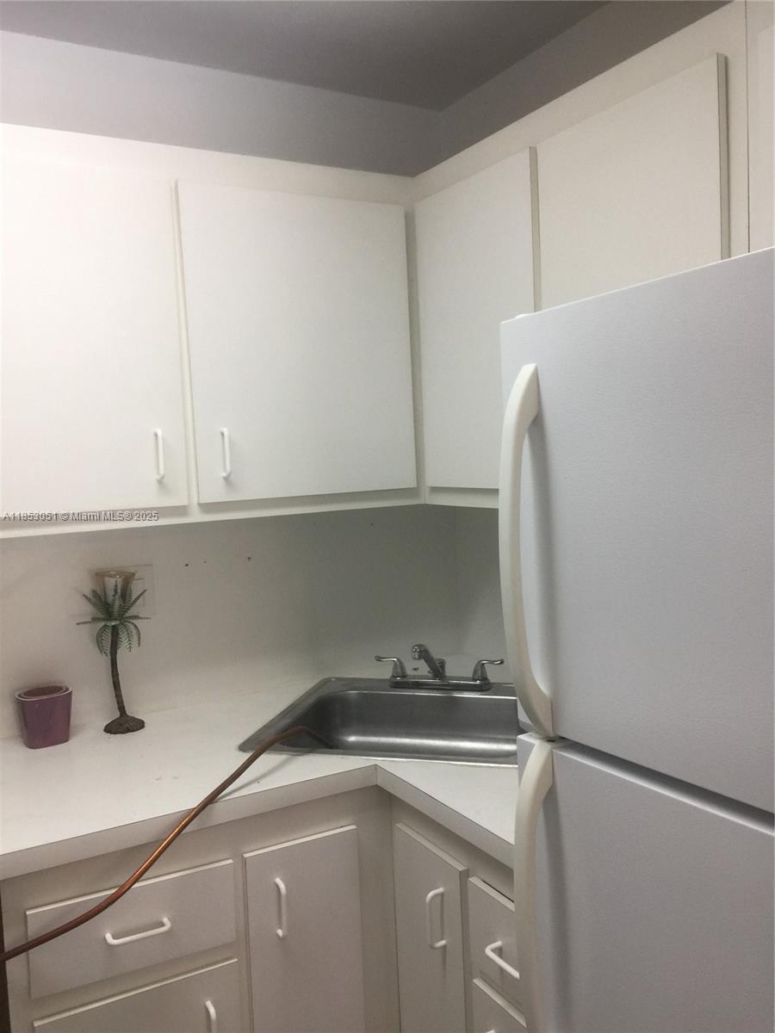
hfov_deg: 48.2
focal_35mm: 29
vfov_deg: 61.7
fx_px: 866
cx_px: 388
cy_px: 516
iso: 40
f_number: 2.2
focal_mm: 4.15
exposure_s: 1/30
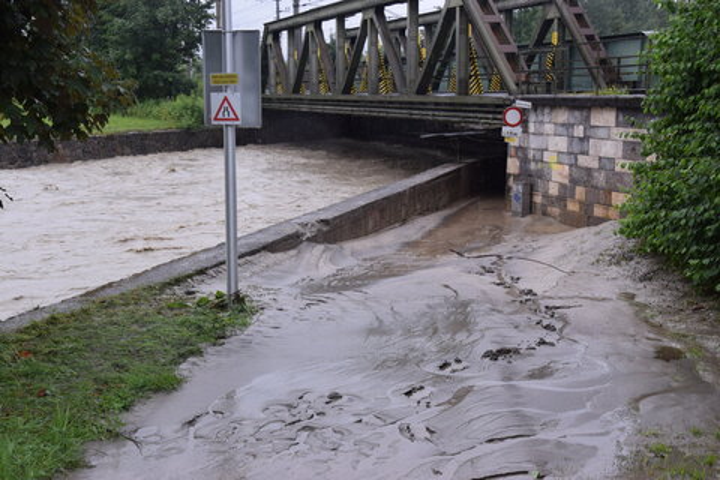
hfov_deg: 41.1
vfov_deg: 28.1
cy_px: 240
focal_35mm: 48
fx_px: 960
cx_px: 360
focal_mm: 32
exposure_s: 1/250
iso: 400
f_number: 8
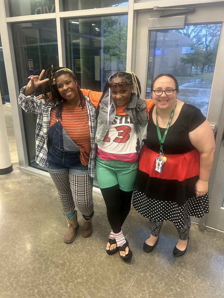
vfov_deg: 67.3
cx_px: 112
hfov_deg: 53.1
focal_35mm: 26
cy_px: 149
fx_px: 224
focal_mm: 5.7
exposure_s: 1/60
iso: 500
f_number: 1.5
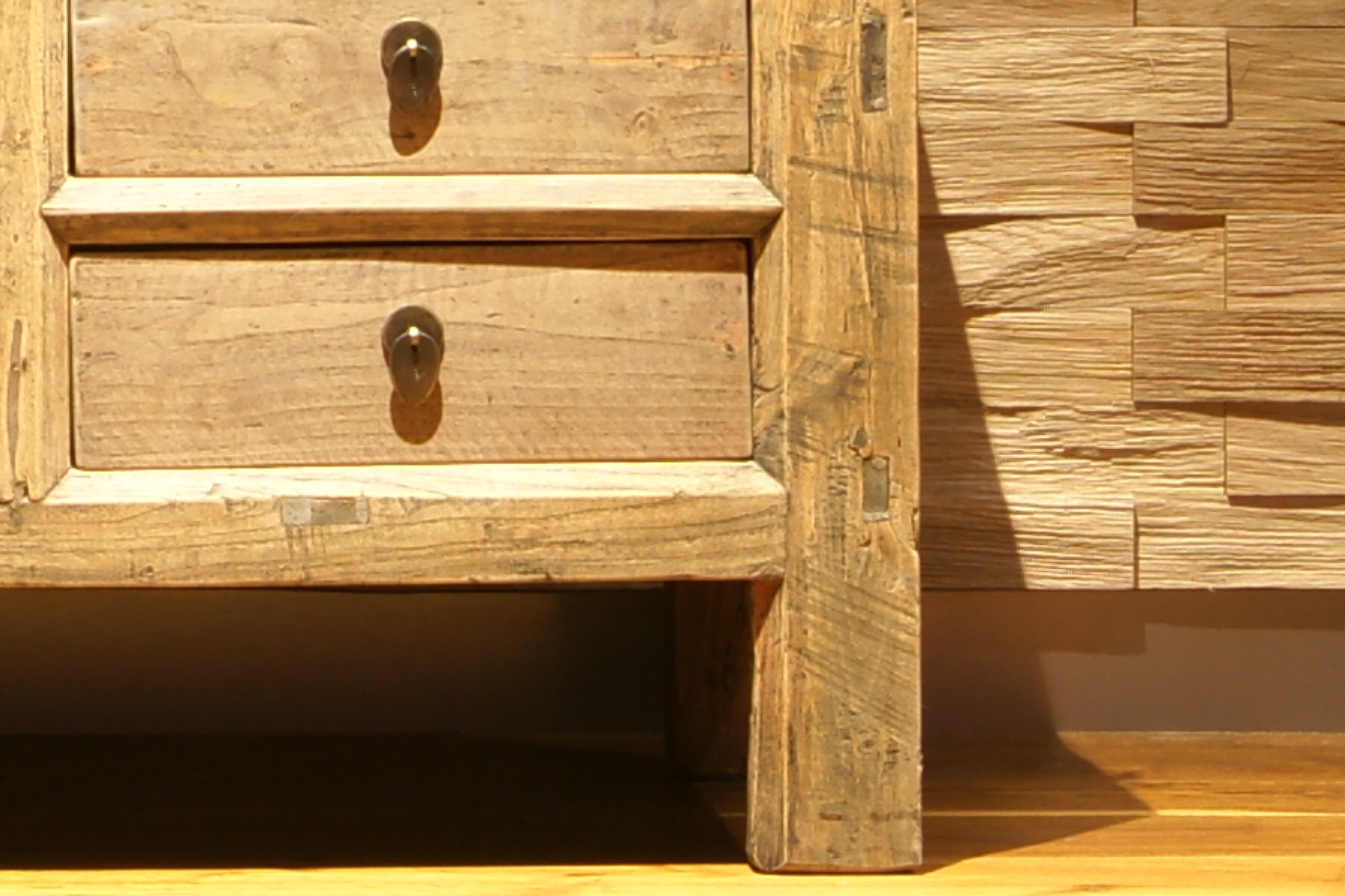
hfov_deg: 8.6
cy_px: -672
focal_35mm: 237
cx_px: -435
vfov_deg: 5.7
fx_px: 8852
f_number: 8
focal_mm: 35
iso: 100
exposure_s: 8
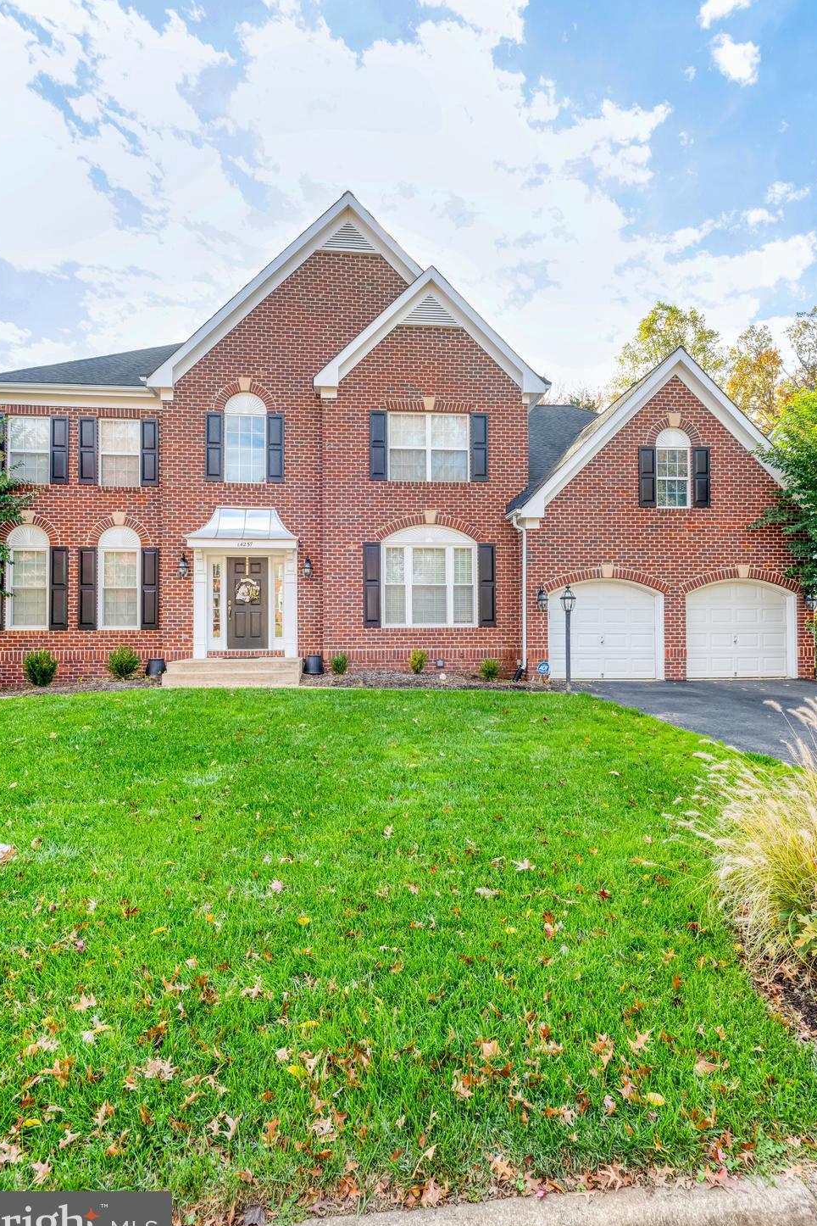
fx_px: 579
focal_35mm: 17
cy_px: 610
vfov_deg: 93.3
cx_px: 395
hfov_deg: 70.4
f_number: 8
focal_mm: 16
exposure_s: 1/200
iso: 400
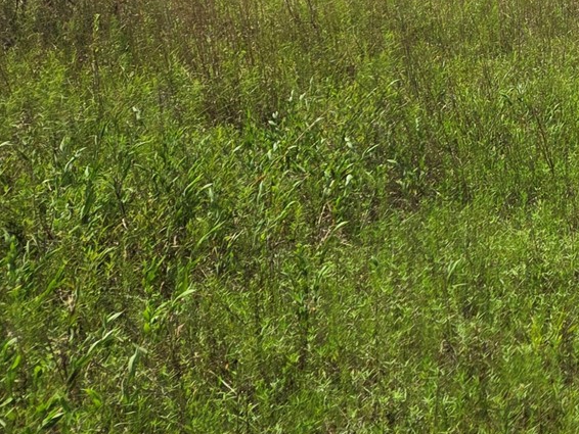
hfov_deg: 21.0
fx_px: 1305
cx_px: 884
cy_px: -3
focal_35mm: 78
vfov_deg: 18.4
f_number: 1.8
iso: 80
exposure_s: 1/5699
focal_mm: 5.4
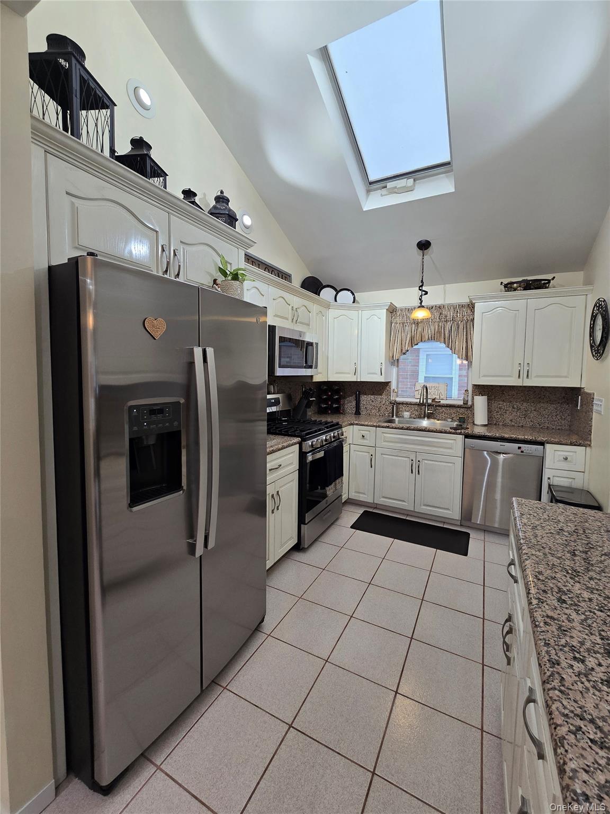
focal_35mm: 13
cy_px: 407
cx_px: 305
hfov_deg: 89.9
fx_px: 305
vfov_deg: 106.2
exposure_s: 1/60.2
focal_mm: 2.2
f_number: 2.2
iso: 64
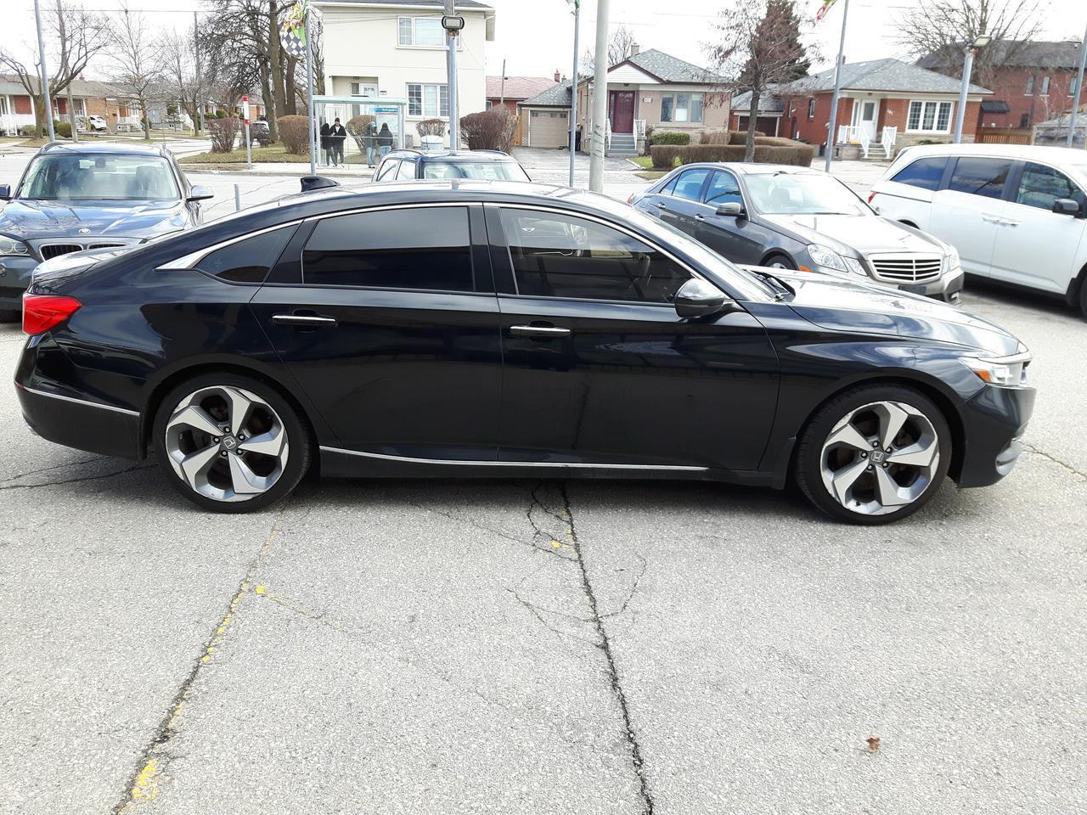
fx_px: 973
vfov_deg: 45.4
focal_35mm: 31
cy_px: 408
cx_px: 544
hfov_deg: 58.4
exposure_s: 1/253
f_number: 1.9
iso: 40
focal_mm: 3.7
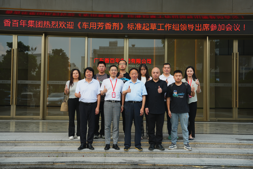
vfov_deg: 28.1
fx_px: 337
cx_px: 126
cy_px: 84
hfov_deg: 41.1
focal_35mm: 48
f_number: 4.5
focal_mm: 48
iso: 125
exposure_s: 1/160
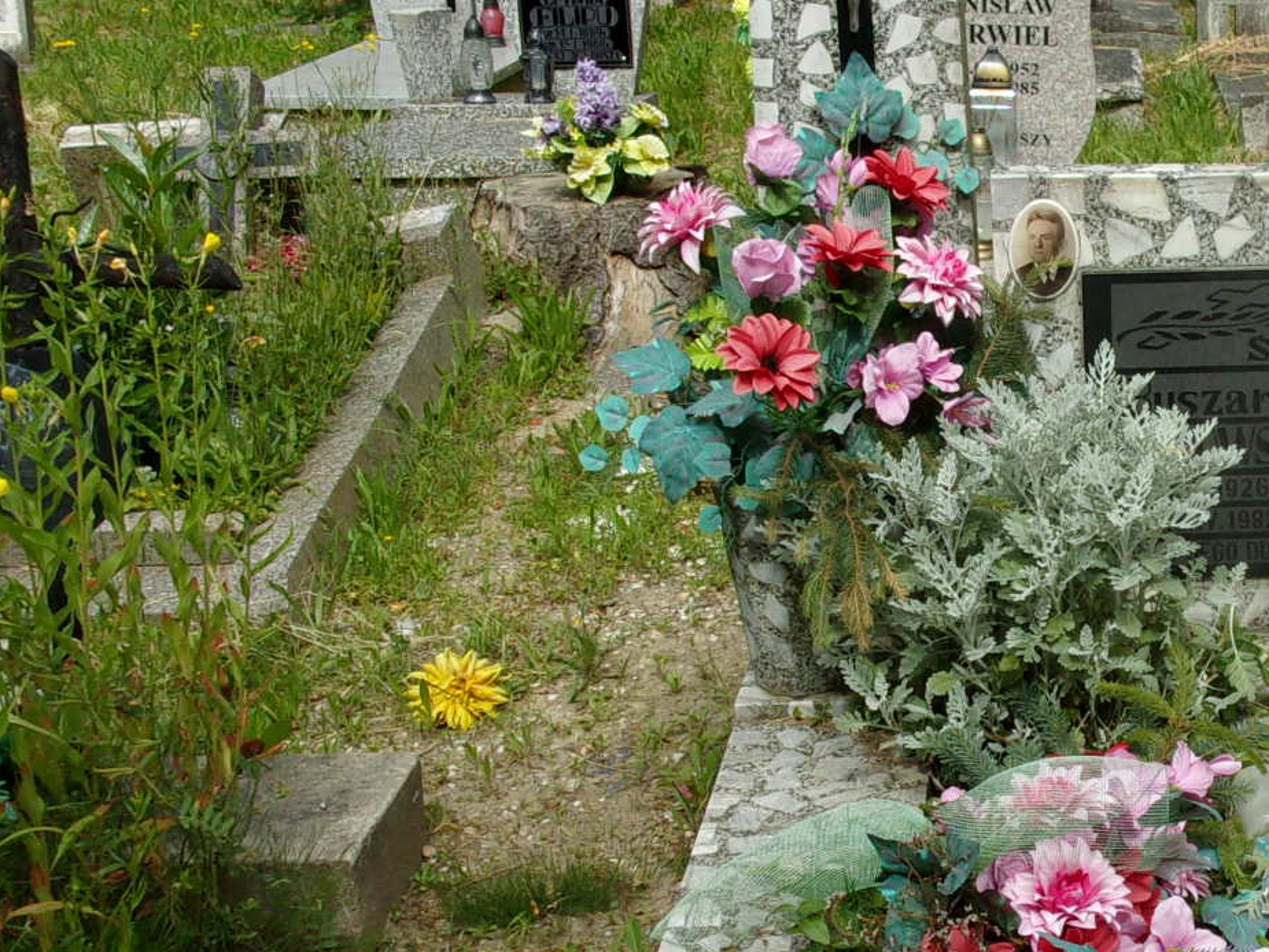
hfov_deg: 29.9
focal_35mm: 62
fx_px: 2273
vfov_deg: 23.6
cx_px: 1133
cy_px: 593
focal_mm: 5.1
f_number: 10.8
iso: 80
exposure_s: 1/56
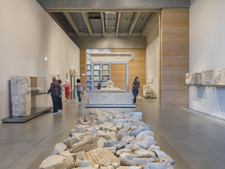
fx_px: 214
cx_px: 112
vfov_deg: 42.9
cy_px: 84
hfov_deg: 55.4
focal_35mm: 33
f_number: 8
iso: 1000
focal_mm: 41.8
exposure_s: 1/20
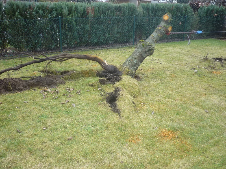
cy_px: 84
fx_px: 215
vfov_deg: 42.9
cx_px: 113
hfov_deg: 55.4
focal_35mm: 33
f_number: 2.8
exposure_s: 1/30
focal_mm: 5.5
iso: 160
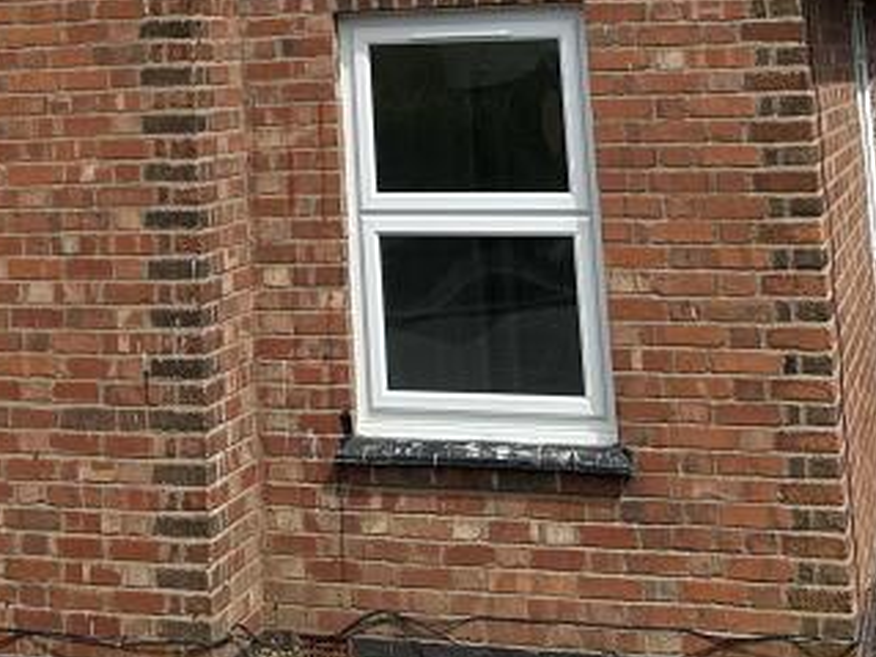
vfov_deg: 17.7
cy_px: -245
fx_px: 1948
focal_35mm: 77
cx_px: 184
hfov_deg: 25.0
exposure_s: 1/5263
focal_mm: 6.86
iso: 80
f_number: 1.78
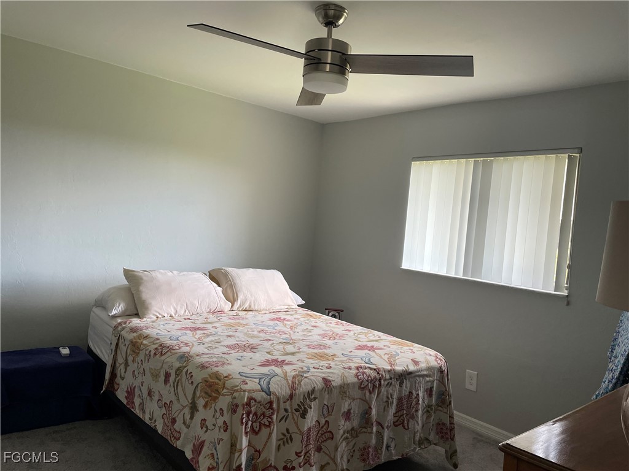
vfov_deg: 53.1
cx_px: 314
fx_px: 472
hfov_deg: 67.3
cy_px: 236
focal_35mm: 26
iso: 125
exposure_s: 1/121
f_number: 1.6
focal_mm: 4.2
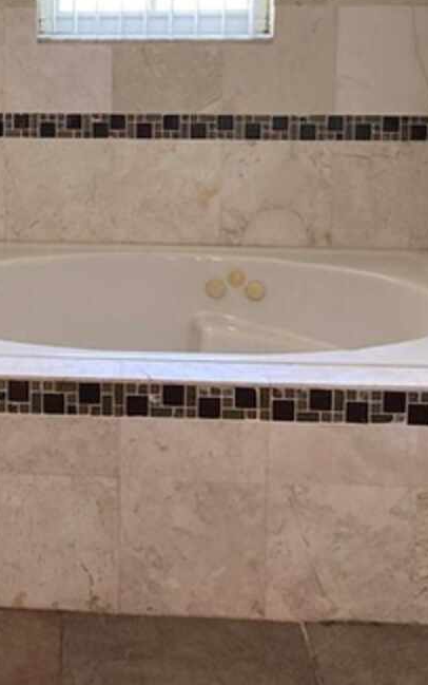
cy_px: 99
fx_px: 1455
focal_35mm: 78
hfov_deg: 16.0
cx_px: -106
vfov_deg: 25.8
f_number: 1.8
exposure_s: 1/60
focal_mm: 3.99
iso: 160
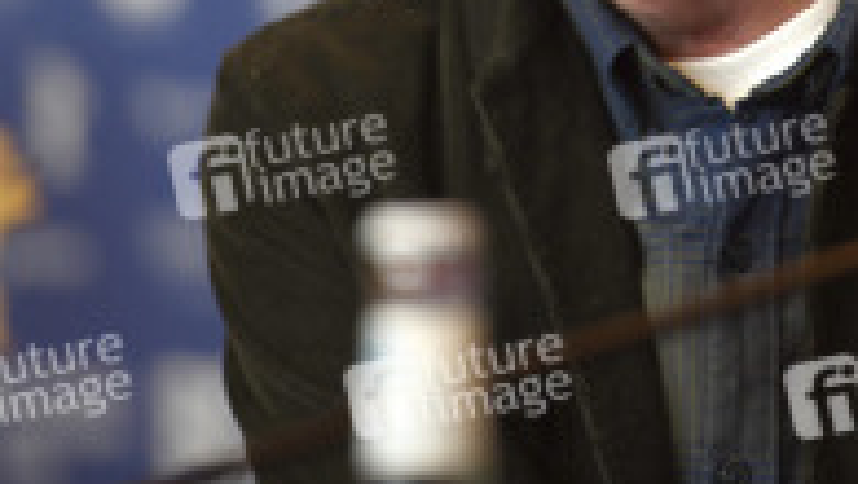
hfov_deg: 4.5
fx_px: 10996
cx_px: 781
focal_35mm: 483
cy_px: -163
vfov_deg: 2.5
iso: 1250
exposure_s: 1/250
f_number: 3.2
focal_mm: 200
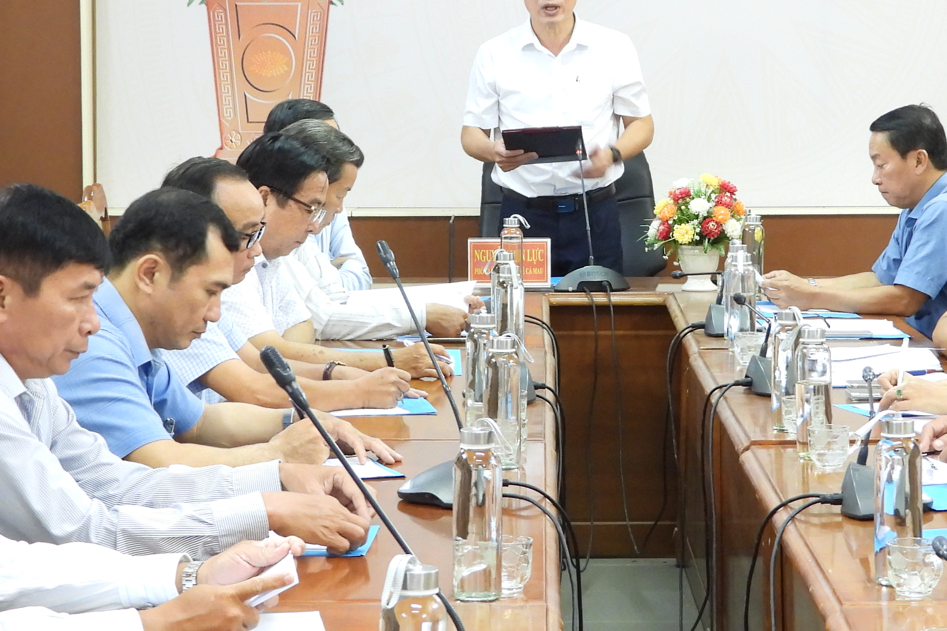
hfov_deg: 18.9
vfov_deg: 12.7
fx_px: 2841
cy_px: 180
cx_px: 543
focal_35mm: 108
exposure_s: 1/15
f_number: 3.2
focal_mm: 9
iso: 400
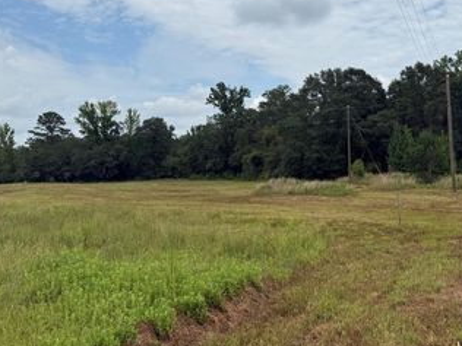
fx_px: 507
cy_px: 158
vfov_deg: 37.7
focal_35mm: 38
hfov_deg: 48.1
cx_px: 310
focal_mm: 6.76
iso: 80
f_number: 1.78
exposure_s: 1/8130
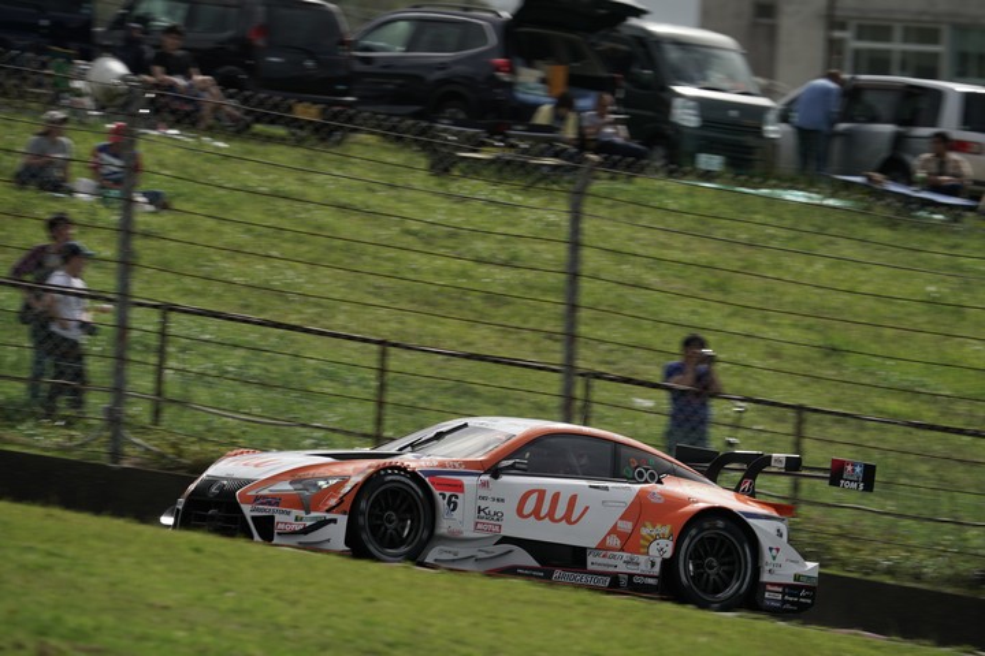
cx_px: 492
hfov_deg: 4.9
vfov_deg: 3.3
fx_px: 11463
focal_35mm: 419
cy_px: 328
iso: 100
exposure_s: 1/400
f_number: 8
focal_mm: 419
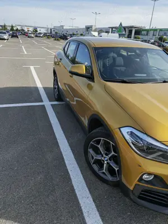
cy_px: 112
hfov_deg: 51.4
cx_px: 84
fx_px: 175
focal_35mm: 27
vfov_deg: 65.3
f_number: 1.8
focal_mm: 5.53
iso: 50
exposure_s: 1/1600
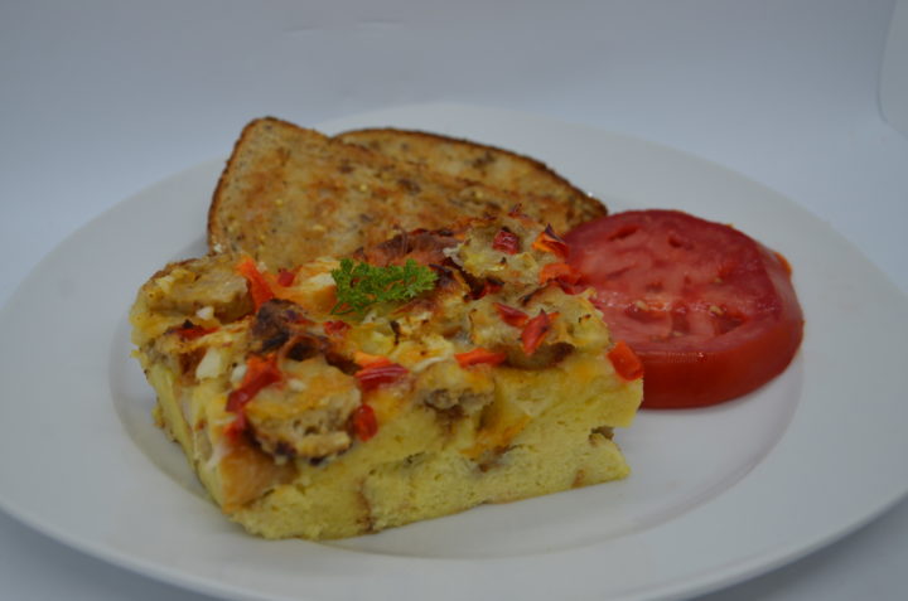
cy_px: 300
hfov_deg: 37.9
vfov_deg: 25.6
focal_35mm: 52
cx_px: 454
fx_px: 1322
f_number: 5.6
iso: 220
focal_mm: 35
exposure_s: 1/125
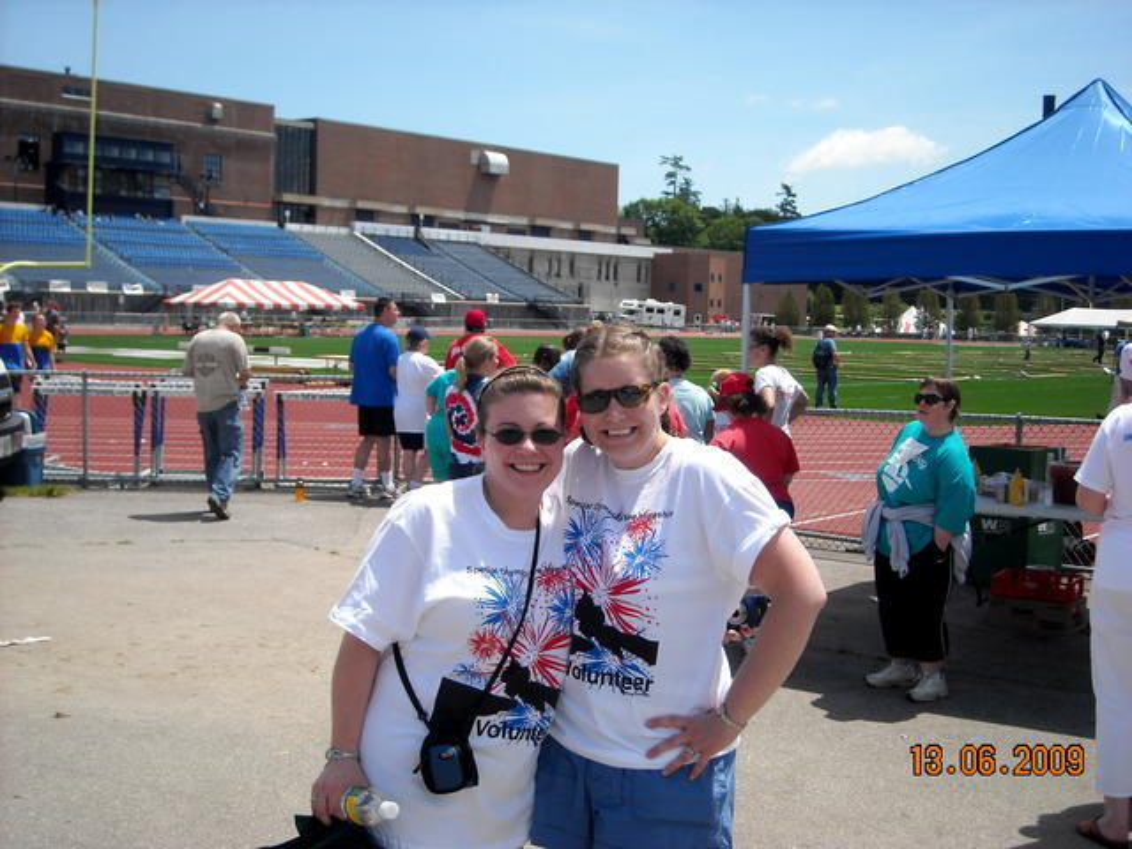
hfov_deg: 38.9
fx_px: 1602
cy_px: 424
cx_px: 566
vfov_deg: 29.7
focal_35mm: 49
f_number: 6.3
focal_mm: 7.92
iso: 70
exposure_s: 1/250
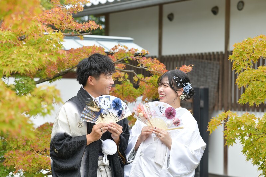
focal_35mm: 105
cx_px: 133
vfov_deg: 13.0
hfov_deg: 19.5
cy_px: 88
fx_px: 776
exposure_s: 1/200
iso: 100
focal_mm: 105
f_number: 4.5
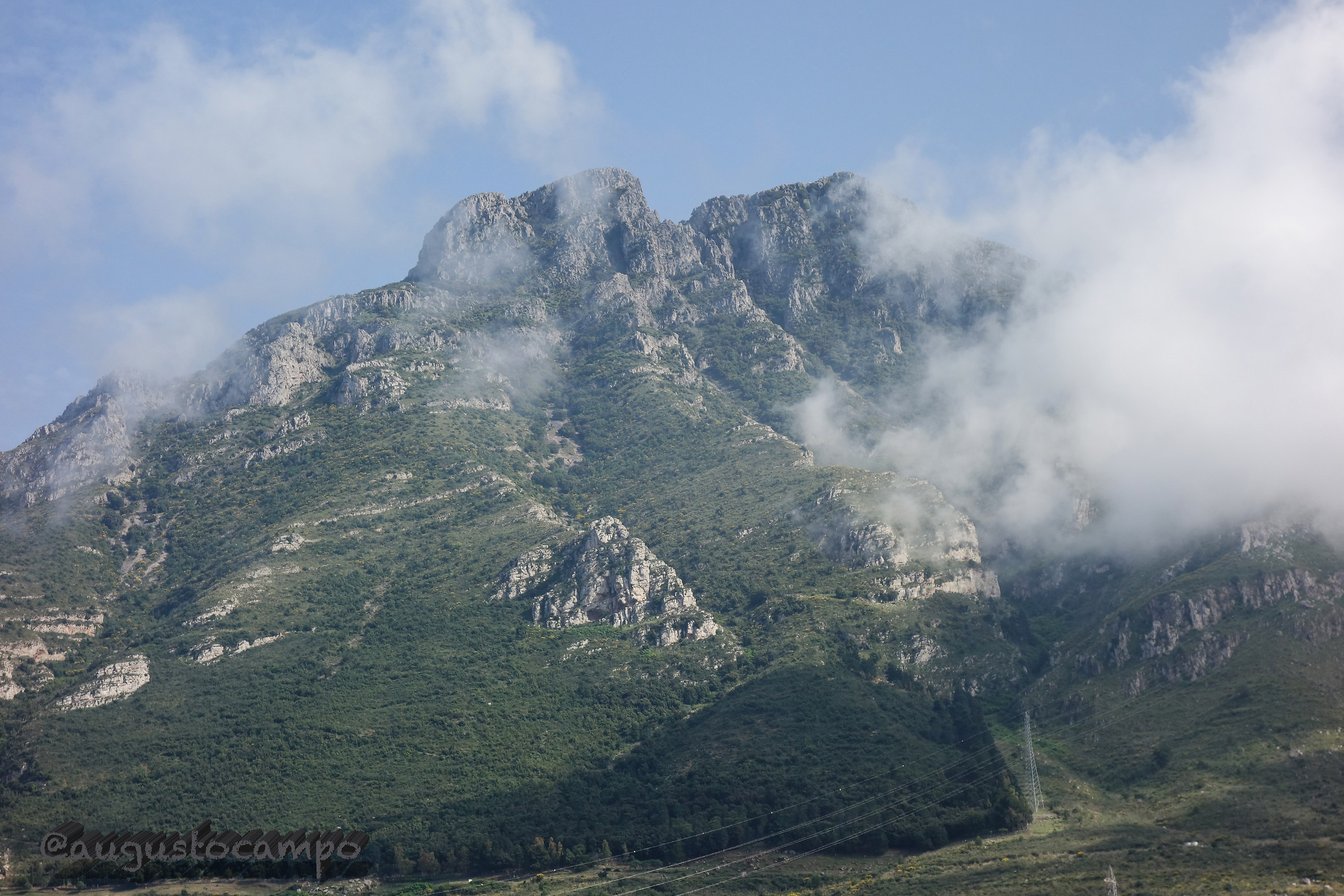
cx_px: 677
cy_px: 444
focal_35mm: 79
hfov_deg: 25.7
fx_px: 2949
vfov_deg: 17.3
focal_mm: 29.15
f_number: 5.6
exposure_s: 1/500
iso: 125
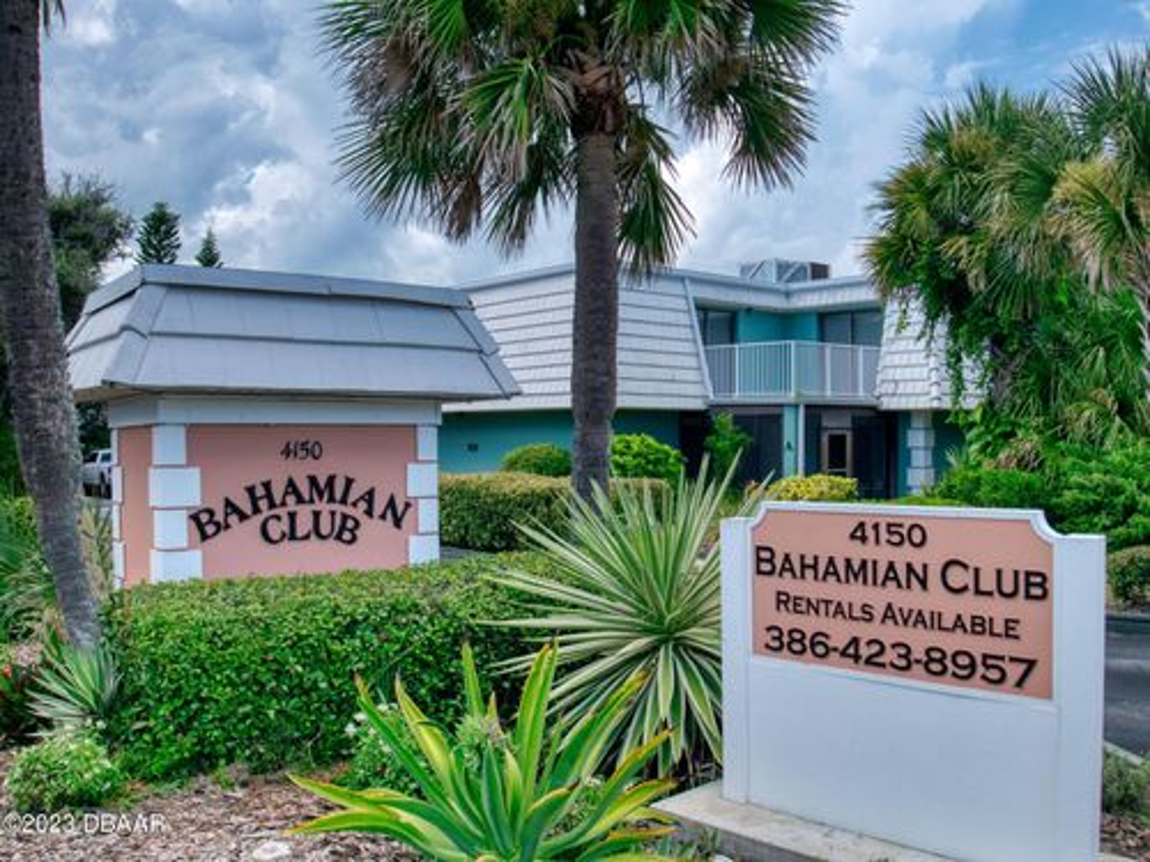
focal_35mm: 34
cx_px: 575
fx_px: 1130
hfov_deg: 54.0
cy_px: 431
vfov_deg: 41.8
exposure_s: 1/100
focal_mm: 17
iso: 200
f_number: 9
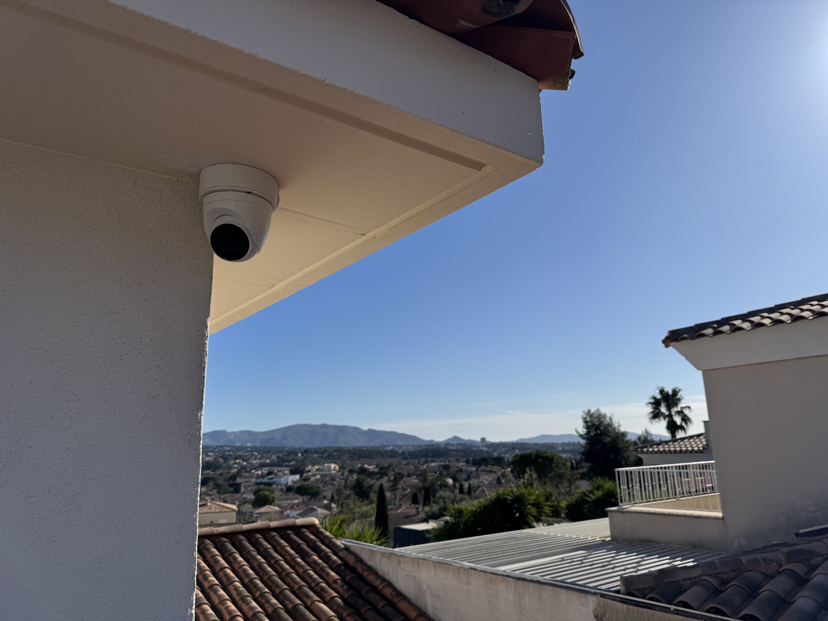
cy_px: 310
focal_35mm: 24
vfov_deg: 56.8
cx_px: 414
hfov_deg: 71.6
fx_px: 574
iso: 80
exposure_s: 1/9009
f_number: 1.78
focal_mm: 6.76
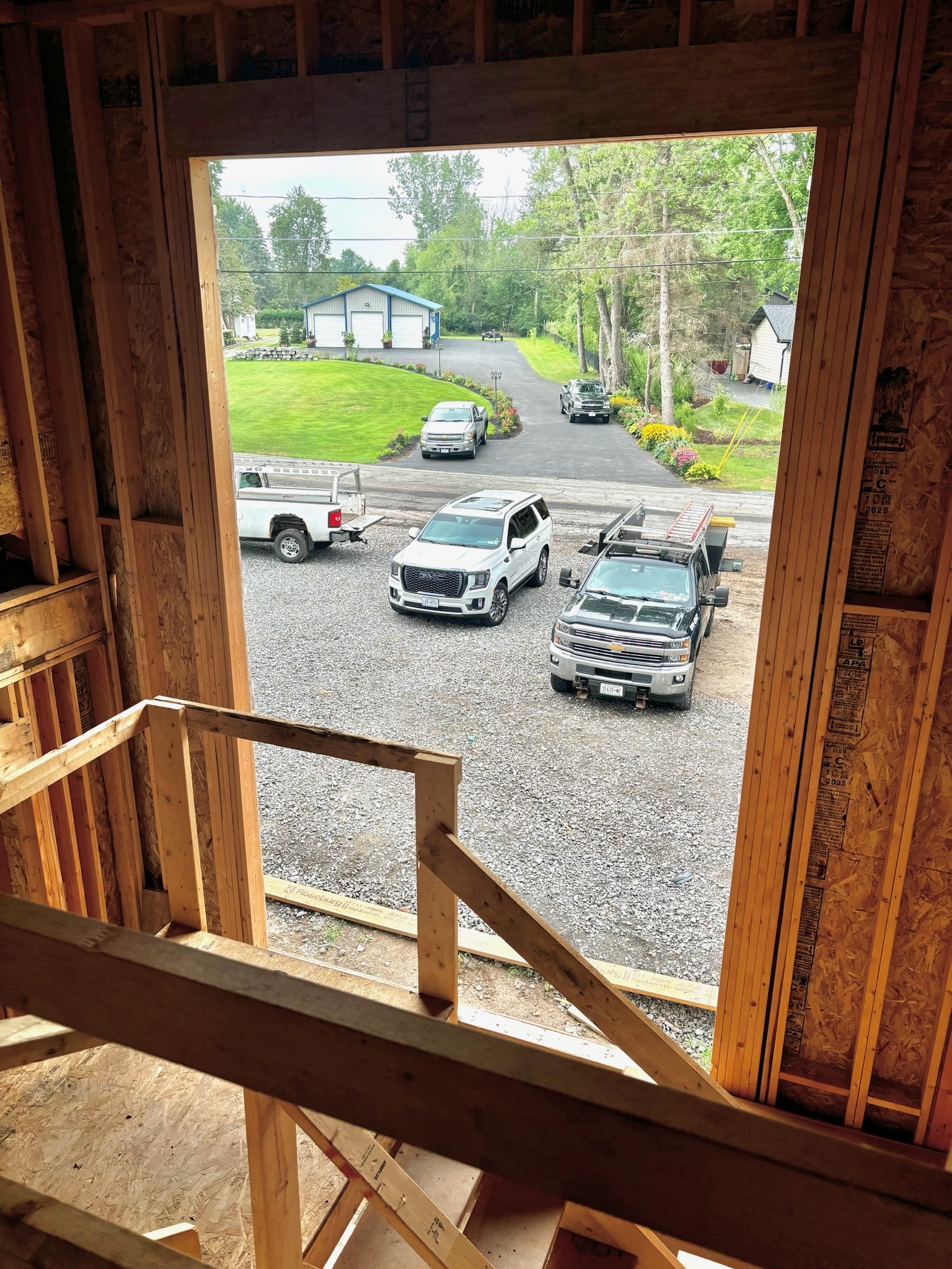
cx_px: 476
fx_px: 953
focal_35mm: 26
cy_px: 634
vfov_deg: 67.3
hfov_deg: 53.1
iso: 50
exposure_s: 1/355
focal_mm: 5.96
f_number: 1.6
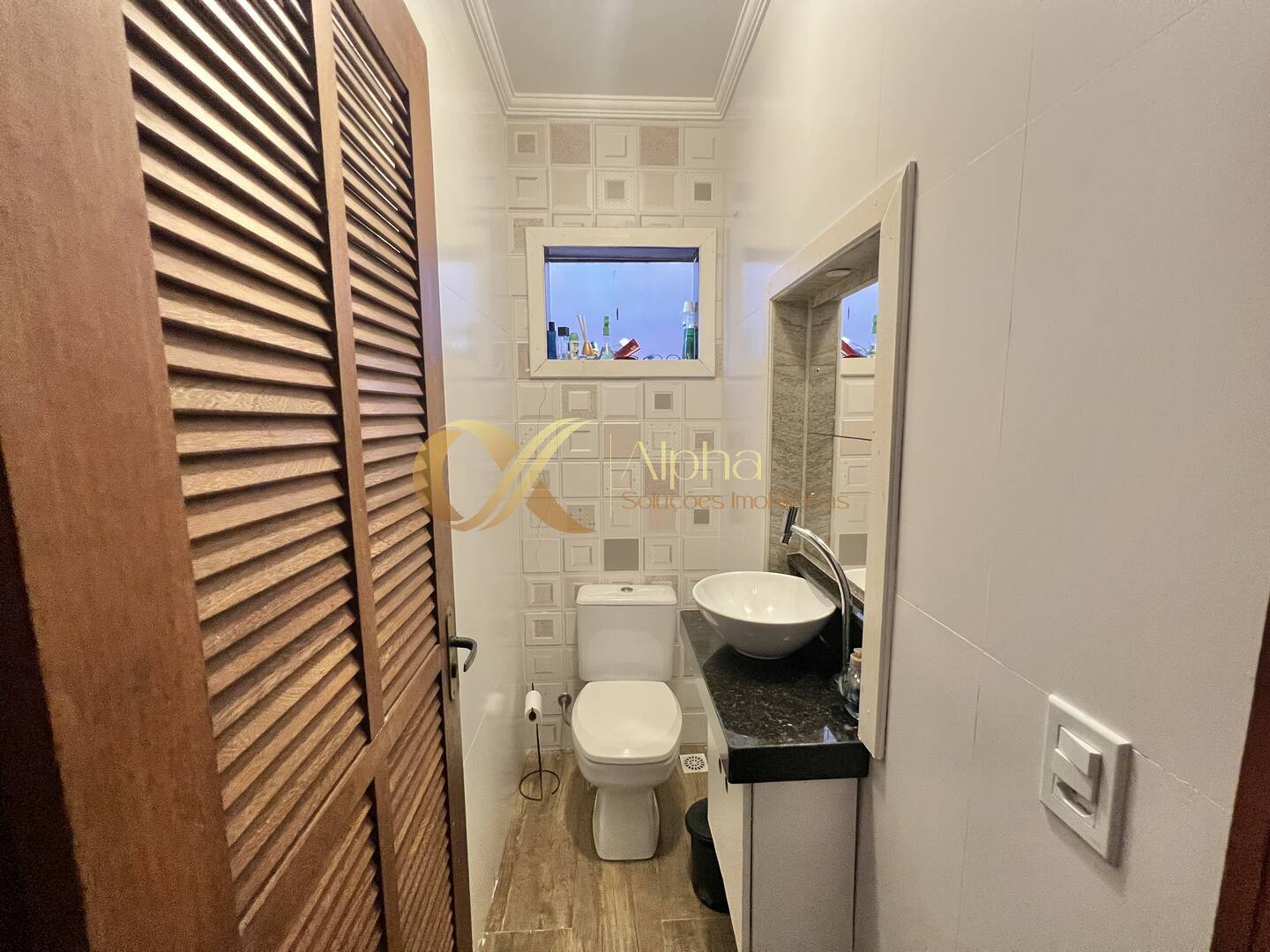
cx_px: 635
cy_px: 476
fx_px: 477
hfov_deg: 106.2
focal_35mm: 13
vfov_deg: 89.9
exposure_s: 1/60
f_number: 1.8
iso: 500
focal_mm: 1.57
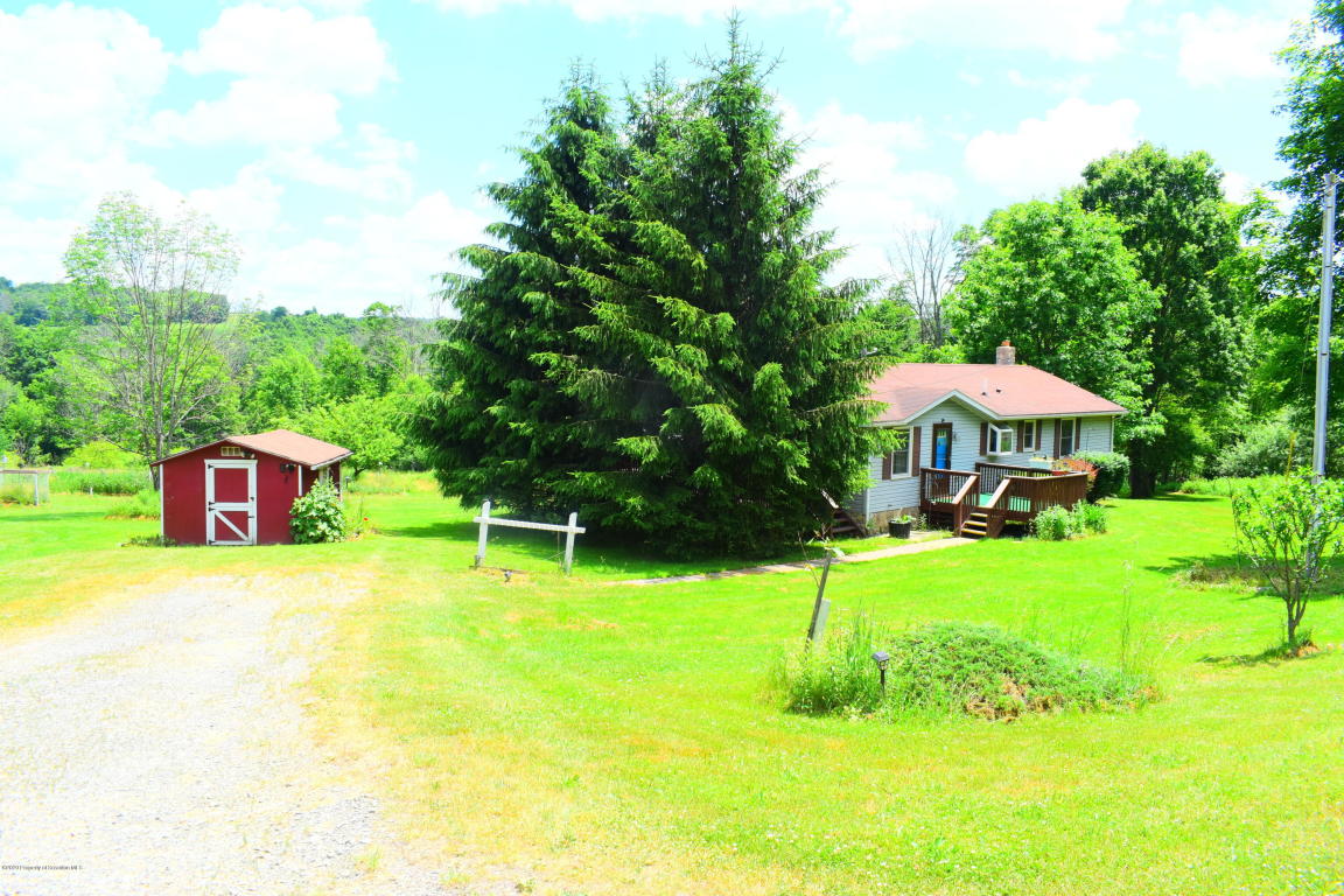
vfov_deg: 47.9
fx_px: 1008
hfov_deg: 67.4
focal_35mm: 27
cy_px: 448
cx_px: 672
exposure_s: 1/250
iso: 200
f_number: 8
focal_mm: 18
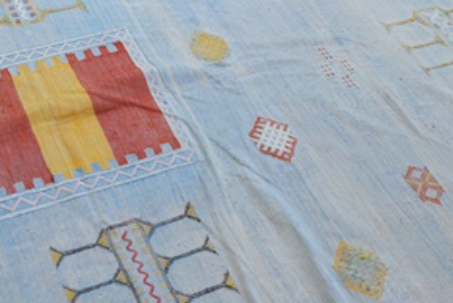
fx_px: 781
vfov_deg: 21.9
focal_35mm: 62
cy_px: 175
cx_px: 300
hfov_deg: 32.1
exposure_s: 1/125
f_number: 5.6
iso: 220
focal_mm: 20
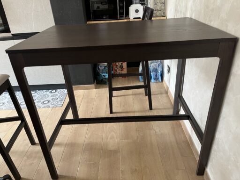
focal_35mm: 26
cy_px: 90
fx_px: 180
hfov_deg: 67.3
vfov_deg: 53.1
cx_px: 120
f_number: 1.6
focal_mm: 5.1
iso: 125
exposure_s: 1/68
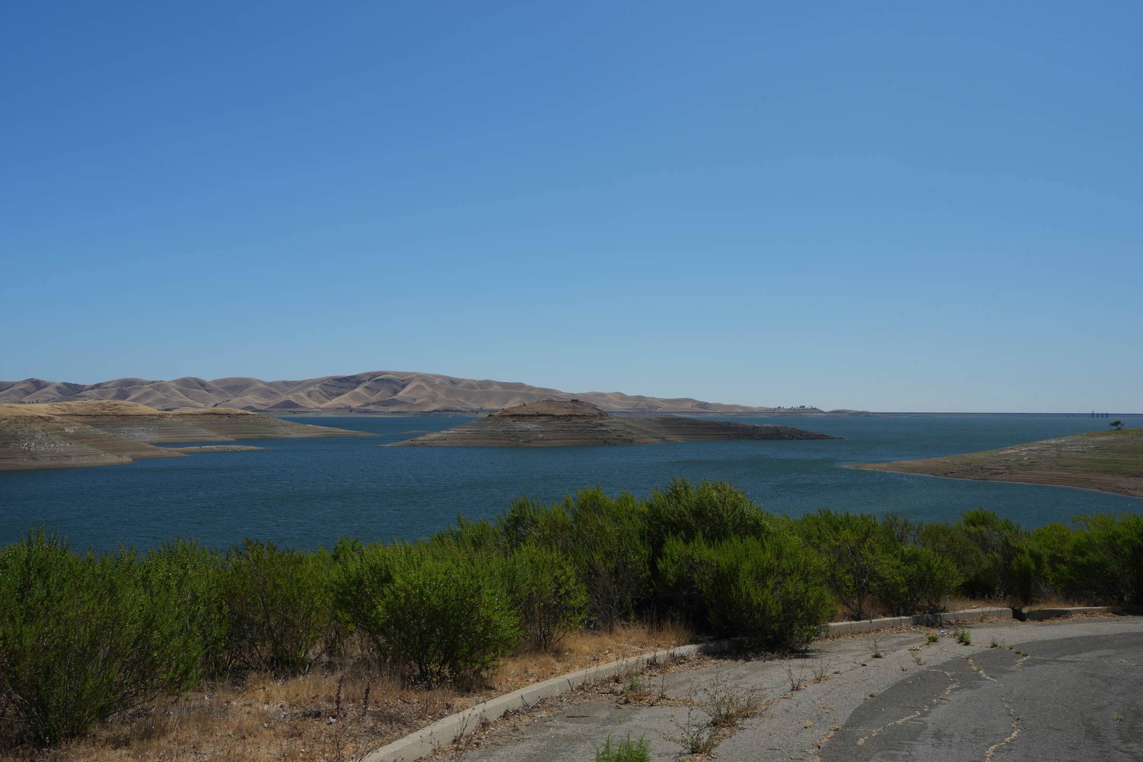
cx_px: 572
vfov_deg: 37.9
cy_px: 381
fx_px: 1111
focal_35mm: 35
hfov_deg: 54.4
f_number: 18
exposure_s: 1/40
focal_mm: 35
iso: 125
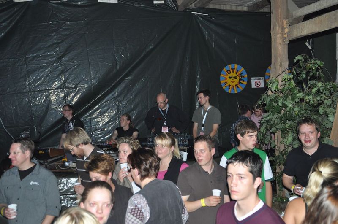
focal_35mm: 42
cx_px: 169
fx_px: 394
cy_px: 112
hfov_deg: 46.5
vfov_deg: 31.8
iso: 800
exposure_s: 1/60
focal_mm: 28
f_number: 4
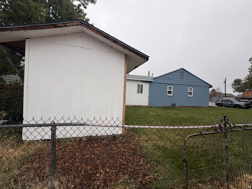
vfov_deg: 85.7
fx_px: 102
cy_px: 94
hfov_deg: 102.1
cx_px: 126
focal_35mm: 14
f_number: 2.2
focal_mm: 2.22
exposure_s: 1/770
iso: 40
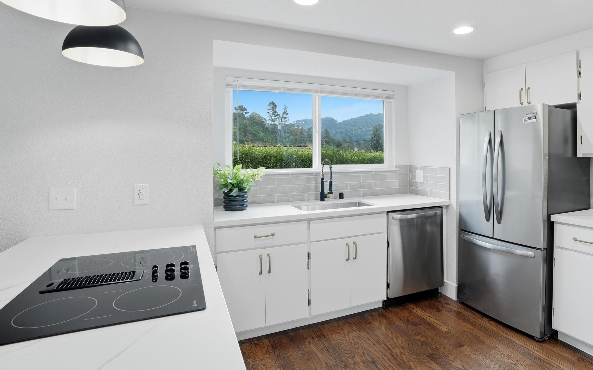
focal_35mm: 20
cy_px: 153
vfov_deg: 59.3
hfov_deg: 84.6
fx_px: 323
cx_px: 337
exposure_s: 1/200
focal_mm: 16
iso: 250
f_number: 9
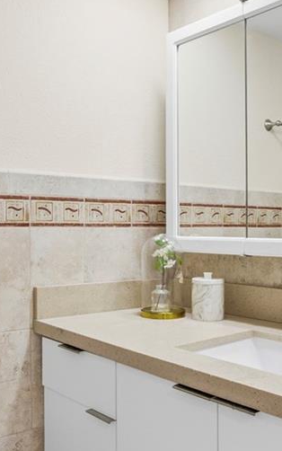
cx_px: 145
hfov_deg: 32.8
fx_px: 479
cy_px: 230
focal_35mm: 39
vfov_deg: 50.4
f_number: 8
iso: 320
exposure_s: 1/250
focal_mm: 12
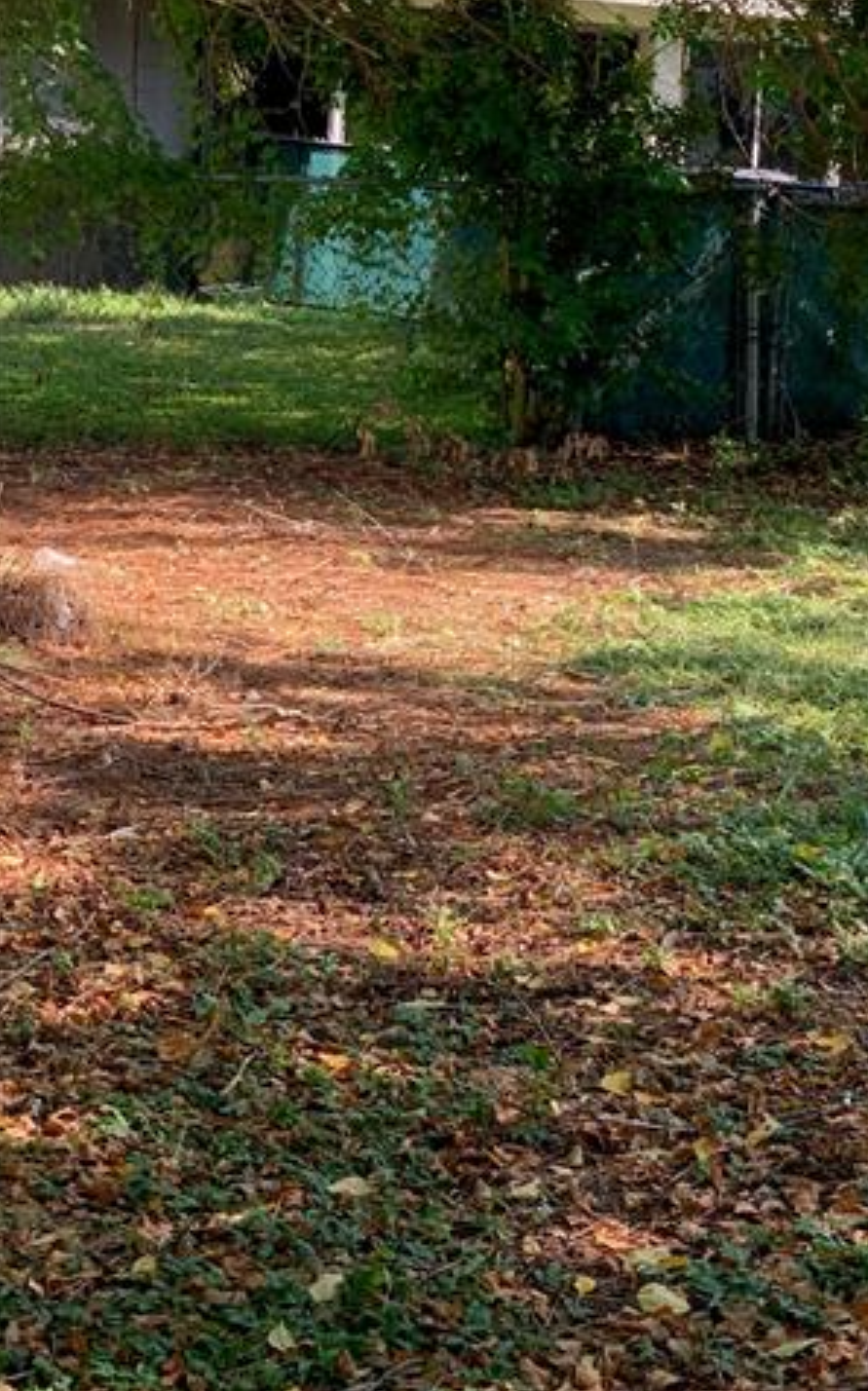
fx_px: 3373
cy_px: 555
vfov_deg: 23.3
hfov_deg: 14.5
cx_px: 827
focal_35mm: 89
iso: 16
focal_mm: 6
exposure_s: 1/82
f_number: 2.4
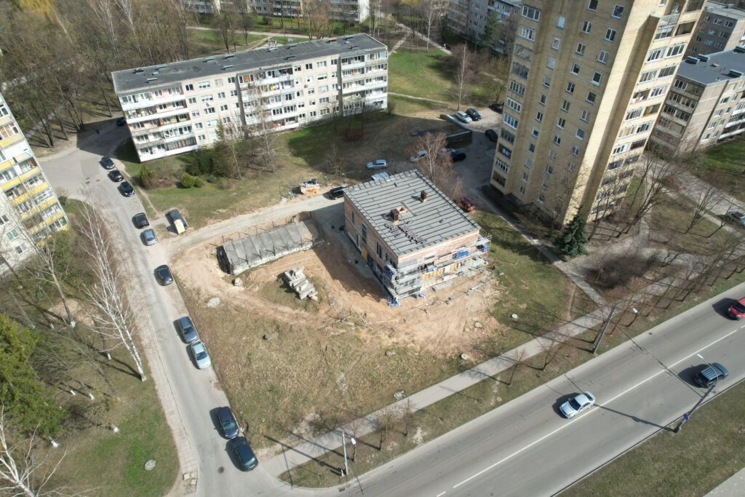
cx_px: 372
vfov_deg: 57.2
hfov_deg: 78.6
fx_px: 455
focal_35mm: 22
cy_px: 248
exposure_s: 1/1000
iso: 100
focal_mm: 8.38
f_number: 2.8
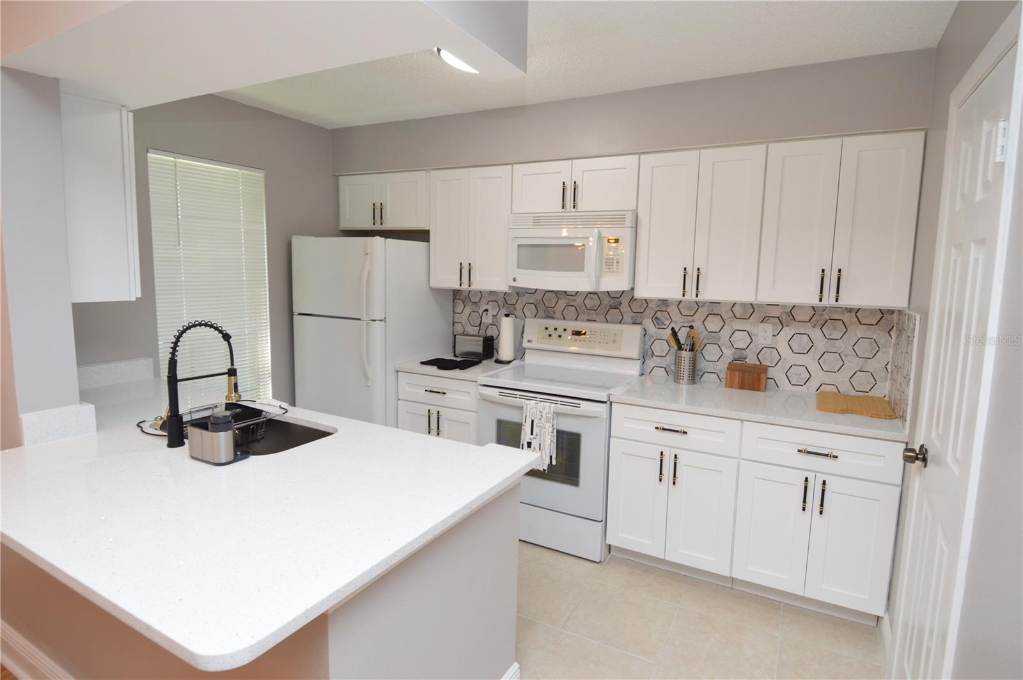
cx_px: 512
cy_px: 340
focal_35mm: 18
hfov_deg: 90.1
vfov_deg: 67.3
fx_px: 511
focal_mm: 12
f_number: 4
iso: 400
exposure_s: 1/60
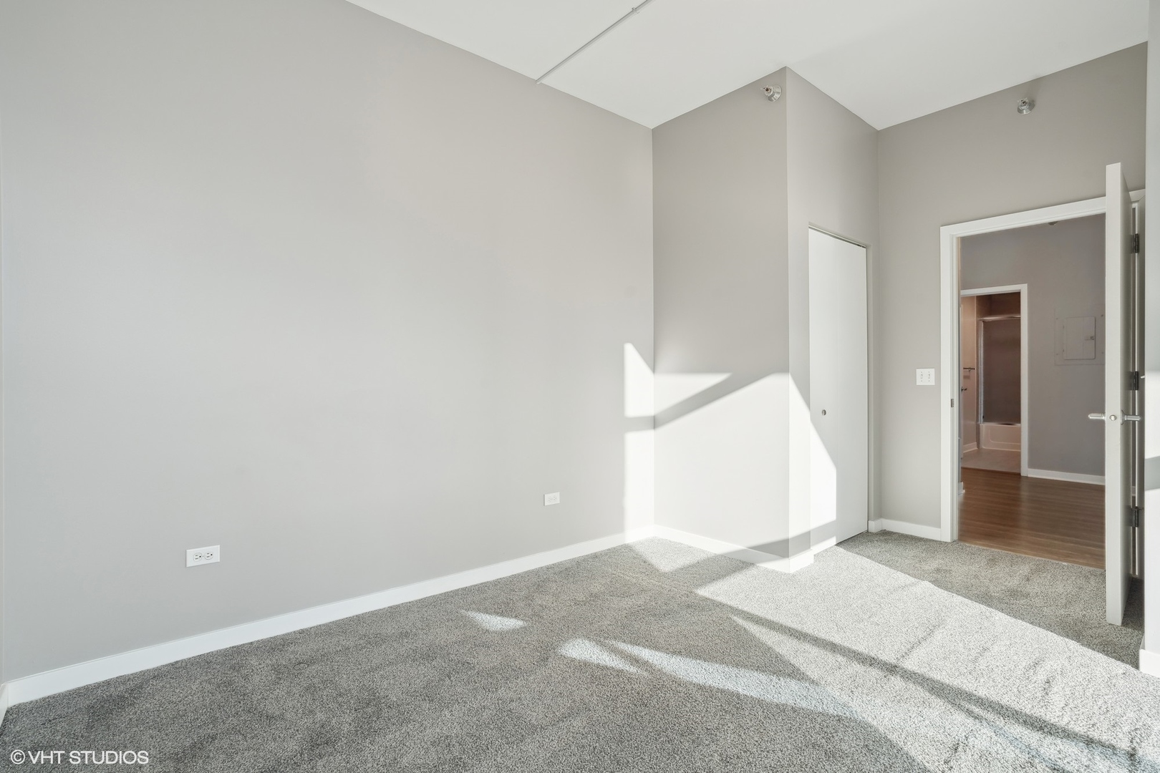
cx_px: 580
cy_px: 386
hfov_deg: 96.7
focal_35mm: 16
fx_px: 516
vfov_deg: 73.7
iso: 320
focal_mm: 16
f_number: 9
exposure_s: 1/125
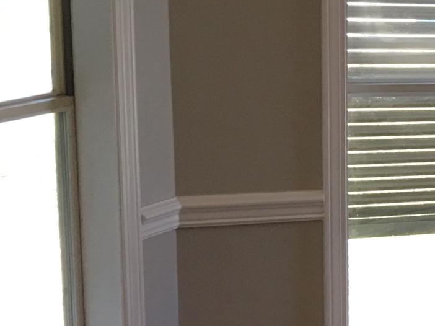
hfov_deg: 13.5
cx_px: 880
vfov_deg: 11.9
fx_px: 1558
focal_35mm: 124
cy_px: 293
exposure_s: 1/30
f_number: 2.2
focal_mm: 4.15
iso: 32
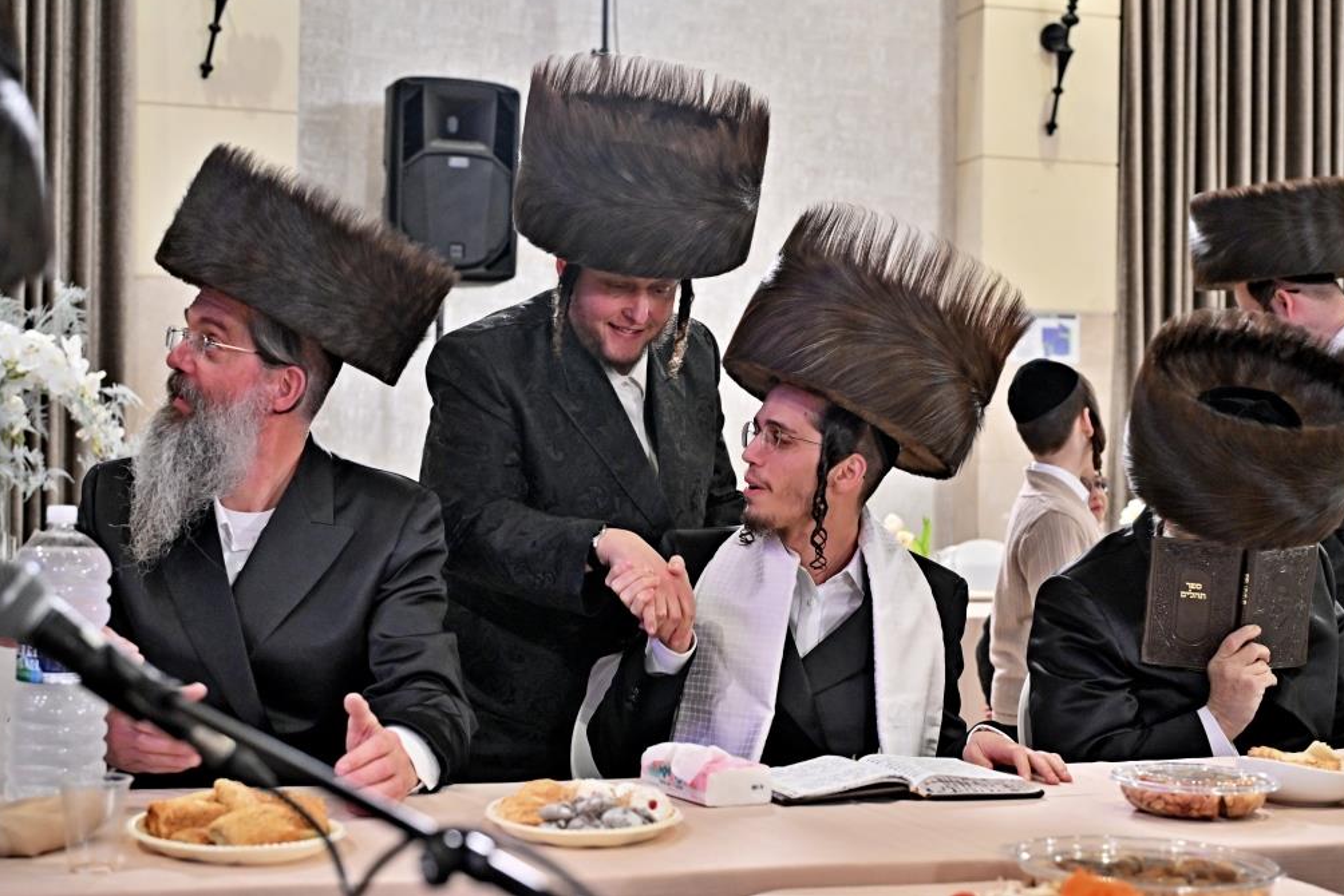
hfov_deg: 38.2
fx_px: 1942
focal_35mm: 52
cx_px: 675
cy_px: 441
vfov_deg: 26.0
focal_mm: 51
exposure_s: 1/160
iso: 1600
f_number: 4
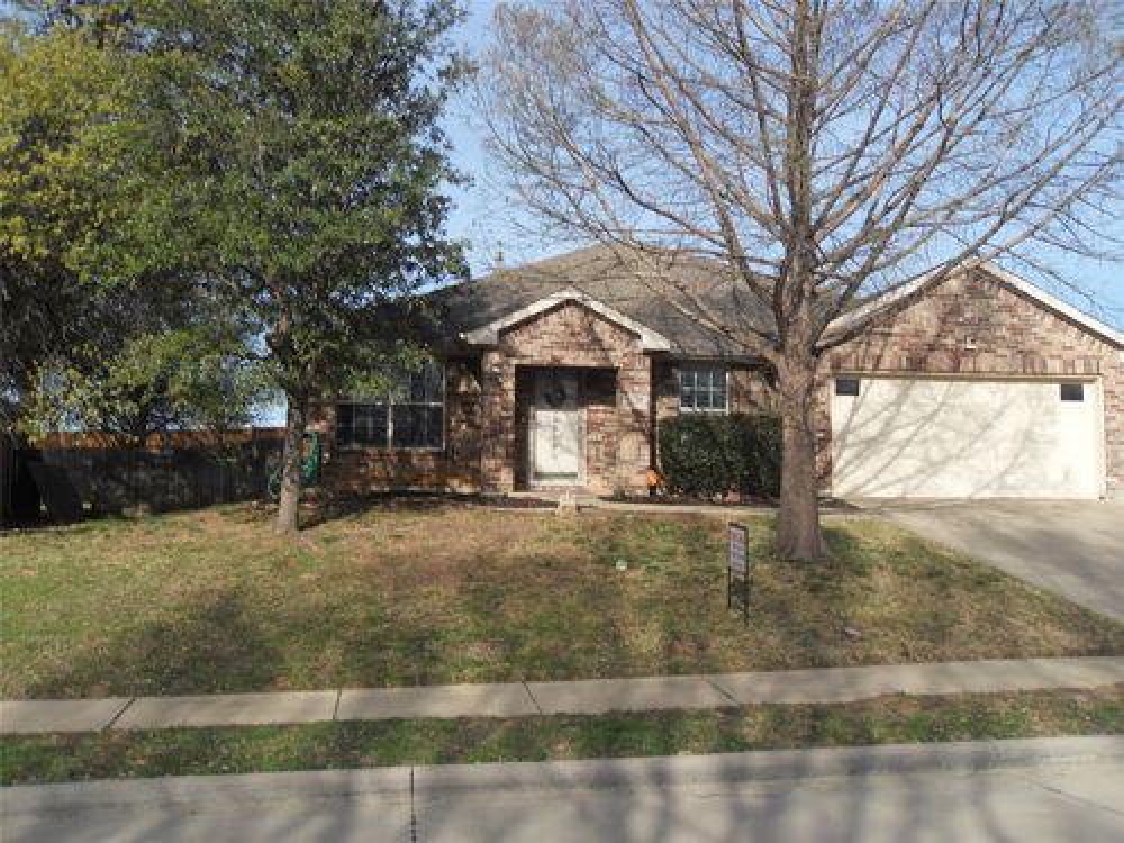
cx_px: 562
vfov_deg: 40.7
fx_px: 1136
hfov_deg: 52.6
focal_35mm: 35
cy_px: 422
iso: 80
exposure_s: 1/180
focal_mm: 6.3
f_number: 8.2
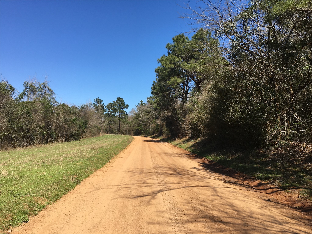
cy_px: 117
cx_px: 156
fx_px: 261
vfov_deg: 48.2
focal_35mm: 29
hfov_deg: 61.7
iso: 25
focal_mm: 4.15
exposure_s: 1/1166
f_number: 2.2
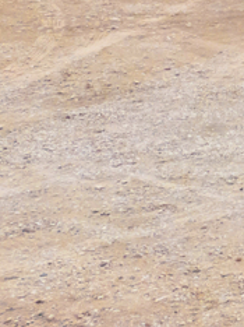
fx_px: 1394
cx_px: 895
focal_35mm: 148
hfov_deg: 7.7
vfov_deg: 12.6
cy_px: -187
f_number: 1.7
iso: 200
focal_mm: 6.72
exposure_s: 1/3000
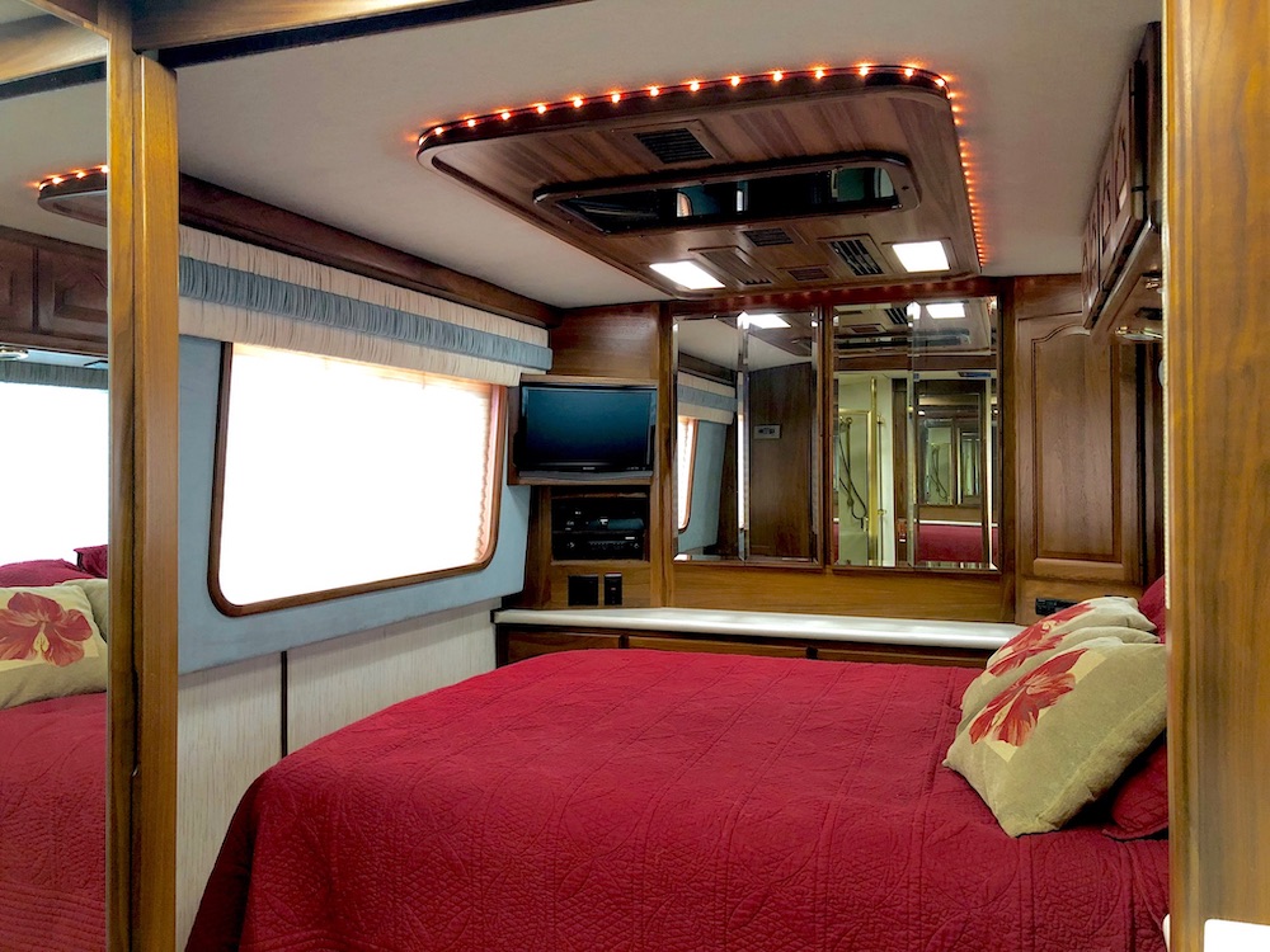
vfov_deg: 49.7
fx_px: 1027
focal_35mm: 28
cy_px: 476
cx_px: 635
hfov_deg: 63.4
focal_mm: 3.99
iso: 100
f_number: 1.8
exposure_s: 1/9
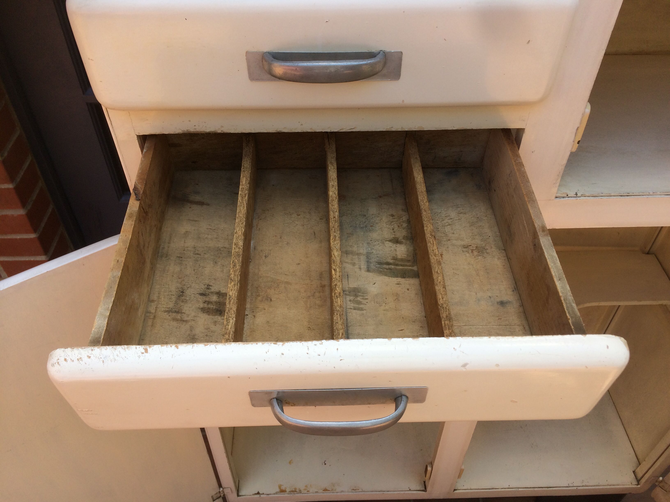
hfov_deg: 61.7
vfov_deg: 48.2
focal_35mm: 29
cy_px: 251
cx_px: 335
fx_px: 561
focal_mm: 4.15
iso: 32
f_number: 2.2
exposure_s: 1/461
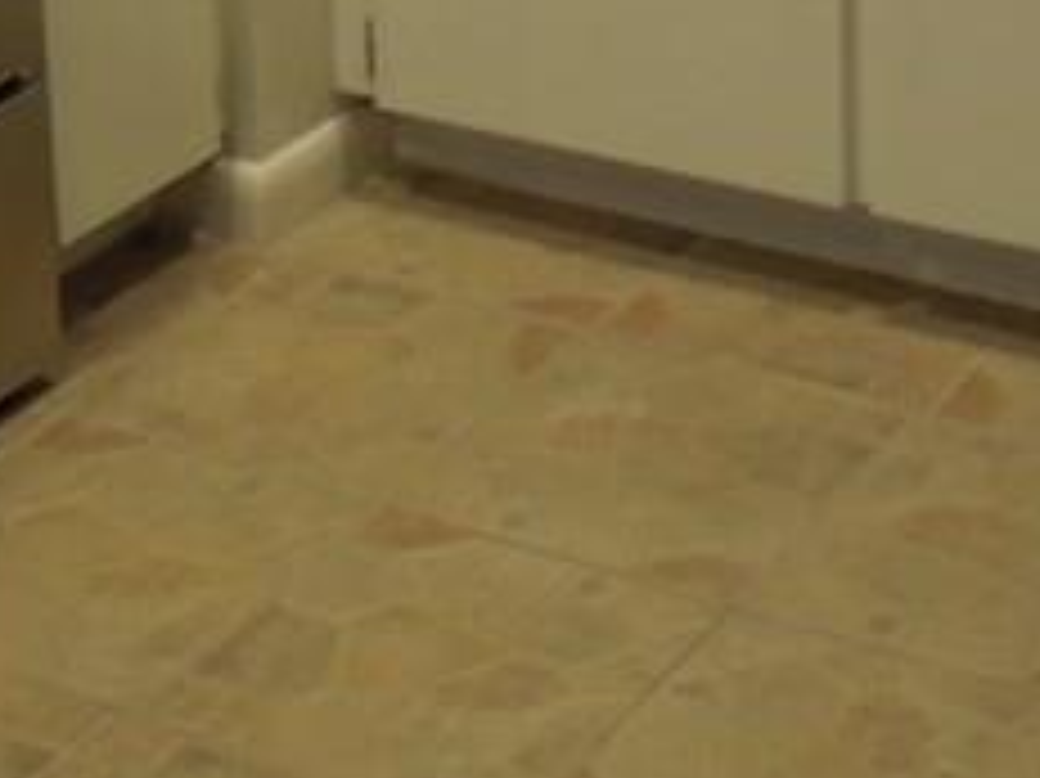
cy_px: -733
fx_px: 3333
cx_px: 689
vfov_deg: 12.0
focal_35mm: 111
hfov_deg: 17.7
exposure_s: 1/30
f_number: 3.3
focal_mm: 4.5
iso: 180
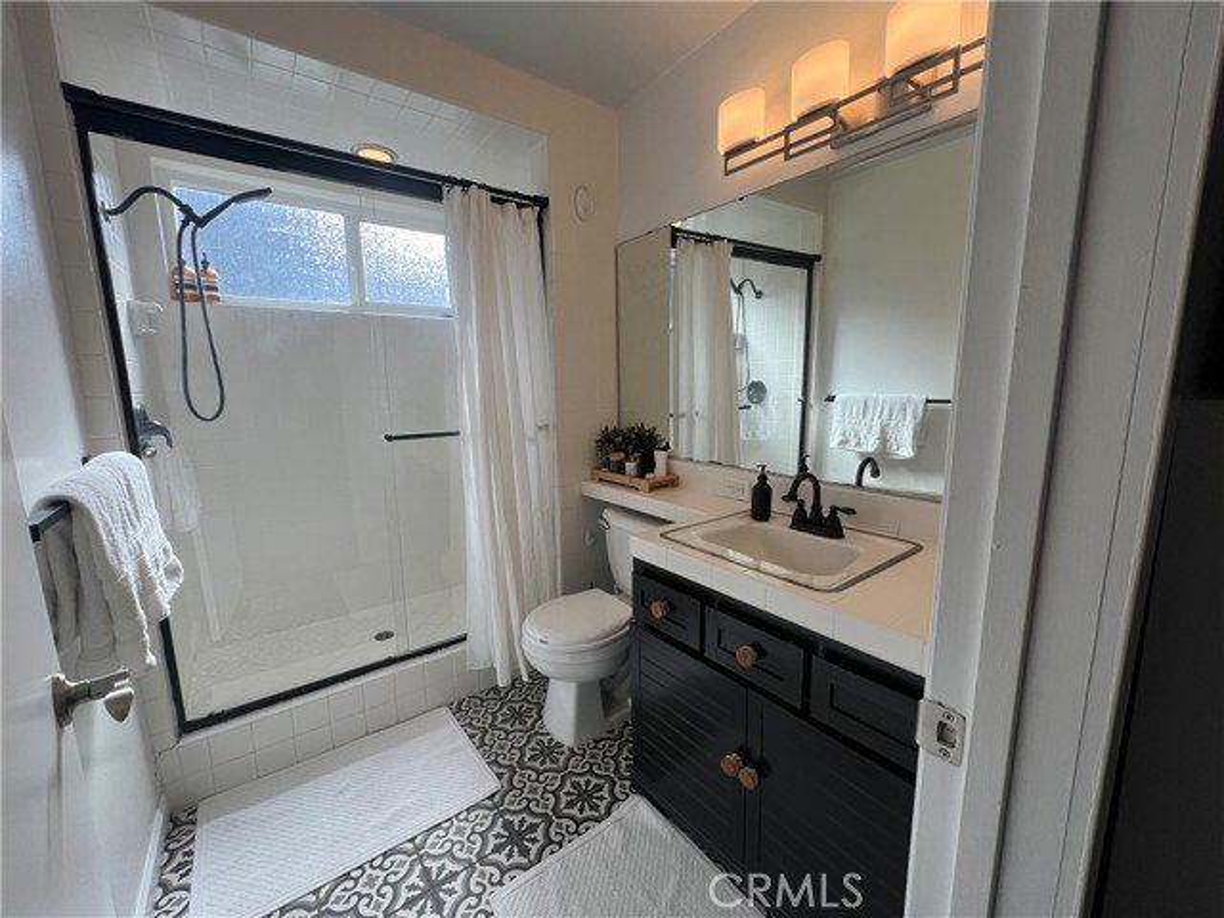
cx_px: 612
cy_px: 459
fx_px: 460
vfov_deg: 89.9
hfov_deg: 106.2
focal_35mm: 13
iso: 32
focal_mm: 1.57
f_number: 1.8
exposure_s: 1/264
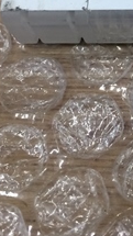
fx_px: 589
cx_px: 214
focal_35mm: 94
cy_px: -13
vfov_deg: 21.7
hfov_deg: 12.1
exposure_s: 1/30
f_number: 2.2
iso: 50
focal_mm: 4.15
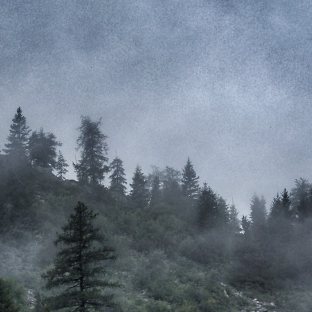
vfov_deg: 9.4
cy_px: 250
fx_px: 1886
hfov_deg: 9.4
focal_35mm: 185
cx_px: 223
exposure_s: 1/500
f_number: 8
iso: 250
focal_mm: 29.3
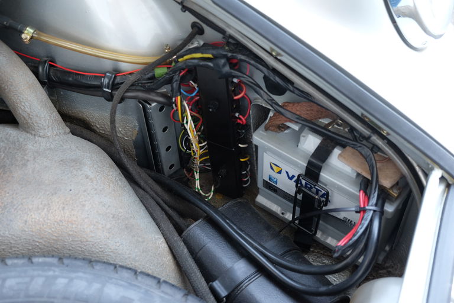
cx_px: 227
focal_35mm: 49
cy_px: 152
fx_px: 618
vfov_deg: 27.5
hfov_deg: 40.3
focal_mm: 32.9
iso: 800
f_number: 3.6
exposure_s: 1/58
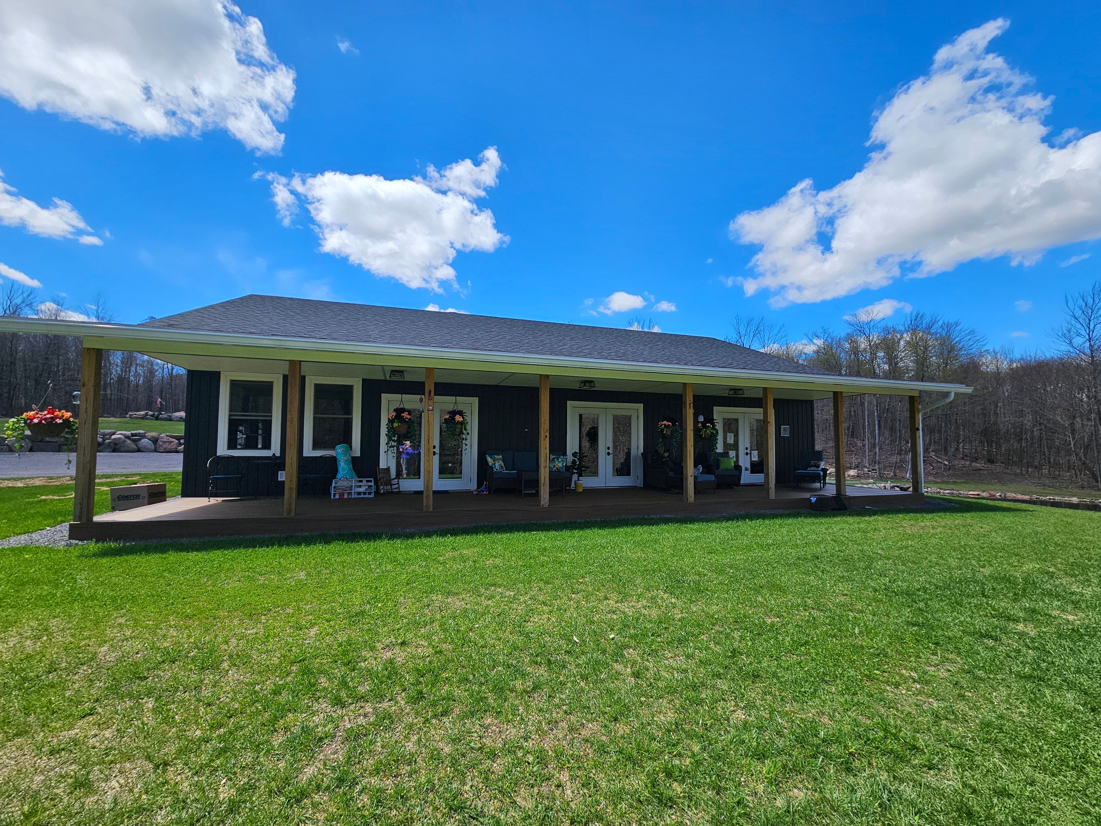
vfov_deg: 89.9
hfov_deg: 106.2
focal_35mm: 13
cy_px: 413
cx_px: 550
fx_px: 413
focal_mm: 2.2
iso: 50
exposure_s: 1/2134
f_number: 2.2
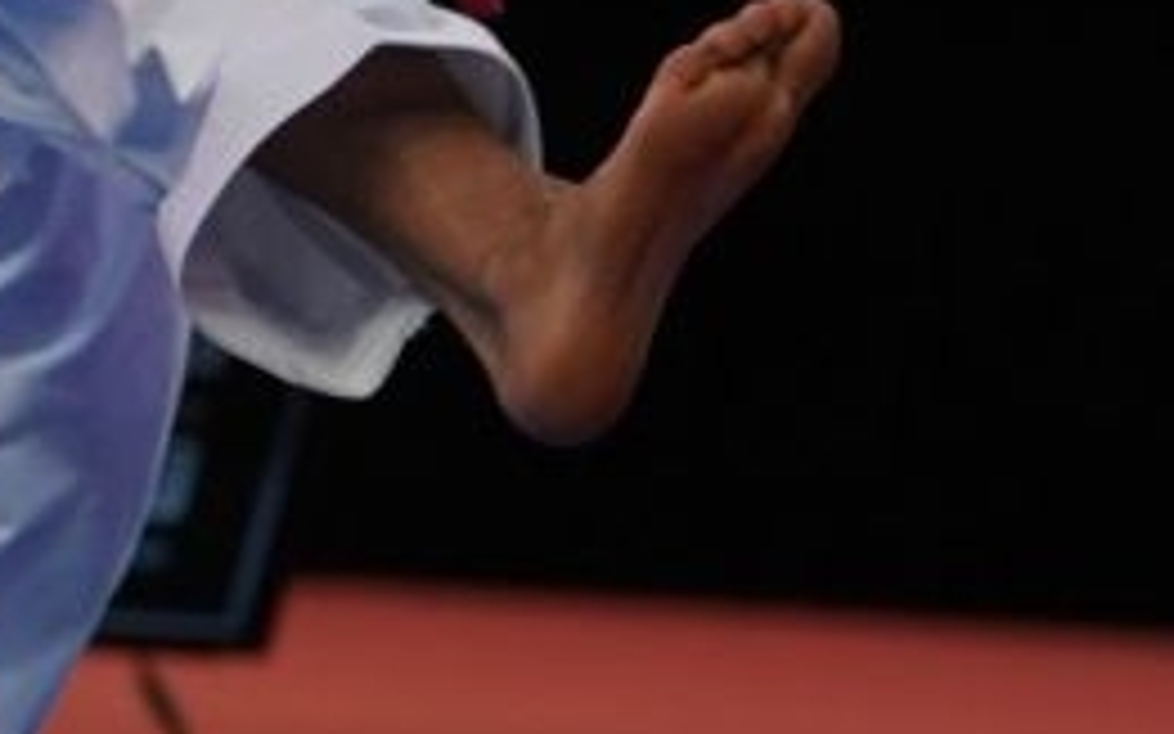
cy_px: 9
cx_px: -2424
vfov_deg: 2.0
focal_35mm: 653
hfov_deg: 3.2
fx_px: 20888
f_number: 2.8
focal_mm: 93
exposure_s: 1/1000
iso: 640
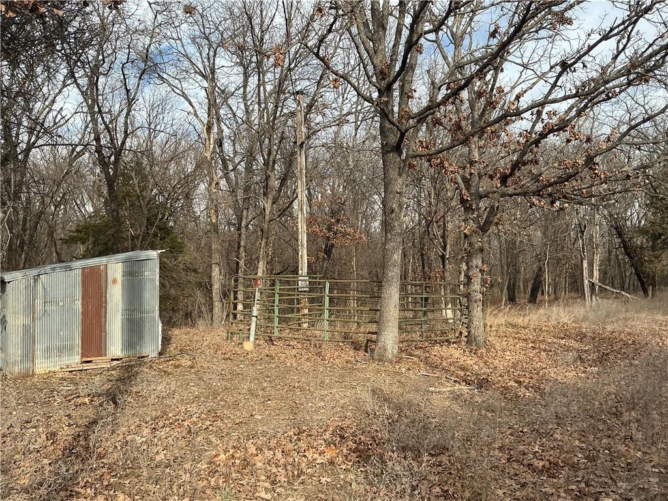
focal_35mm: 29
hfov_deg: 61.7
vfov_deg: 48.2
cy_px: 250
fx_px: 560
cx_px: 334
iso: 25
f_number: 1.8
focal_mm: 3
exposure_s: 1/781
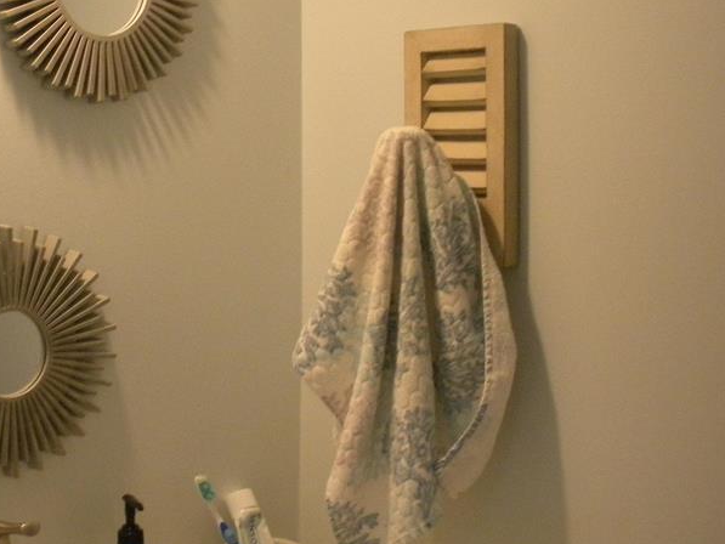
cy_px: 304
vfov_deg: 24.4
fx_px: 1257
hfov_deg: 31.5
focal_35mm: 60
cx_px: 163
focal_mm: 6.3
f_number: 3.5
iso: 400
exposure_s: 1/54.1
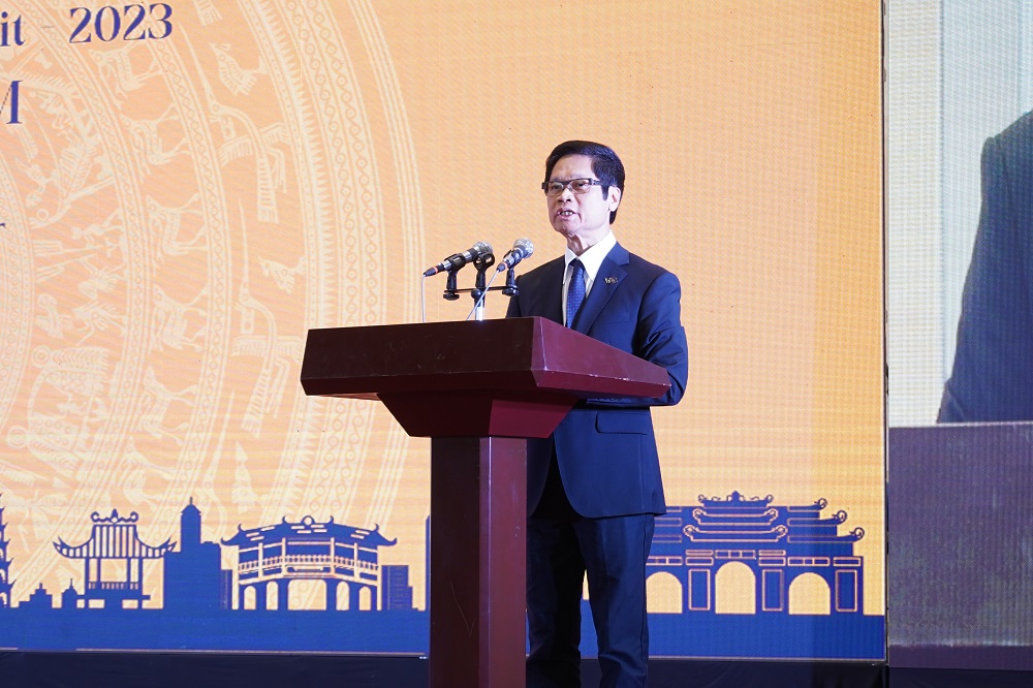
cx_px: 516
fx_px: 3012
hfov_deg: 19.5
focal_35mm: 105
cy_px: 344
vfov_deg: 13.0
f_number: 4
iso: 800
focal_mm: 70
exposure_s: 1/160
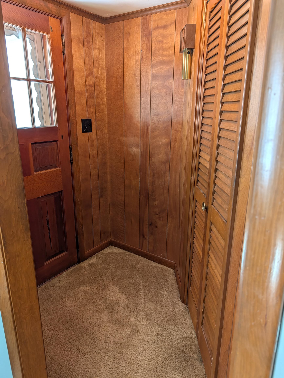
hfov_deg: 56.9
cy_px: 189
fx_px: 262
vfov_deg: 71.5
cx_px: 142
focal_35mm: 24
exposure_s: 1/40
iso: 37
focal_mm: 6.9
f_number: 1.68
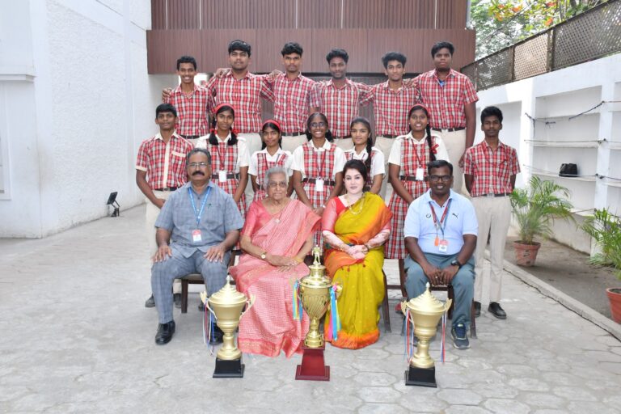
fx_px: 586
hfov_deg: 55.8
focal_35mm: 34
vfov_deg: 38.9
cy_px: 207
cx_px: 310
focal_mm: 23
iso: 500
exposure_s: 1/160
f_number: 9
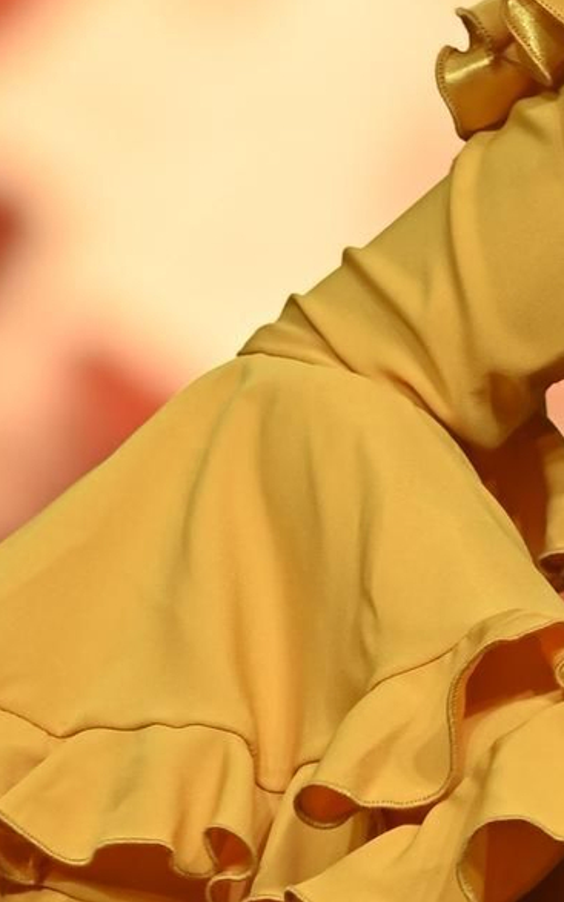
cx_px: 1077
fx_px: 20506
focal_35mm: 834
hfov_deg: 1.6
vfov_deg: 2.5
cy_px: 204
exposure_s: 1/200
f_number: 4
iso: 400
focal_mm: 200
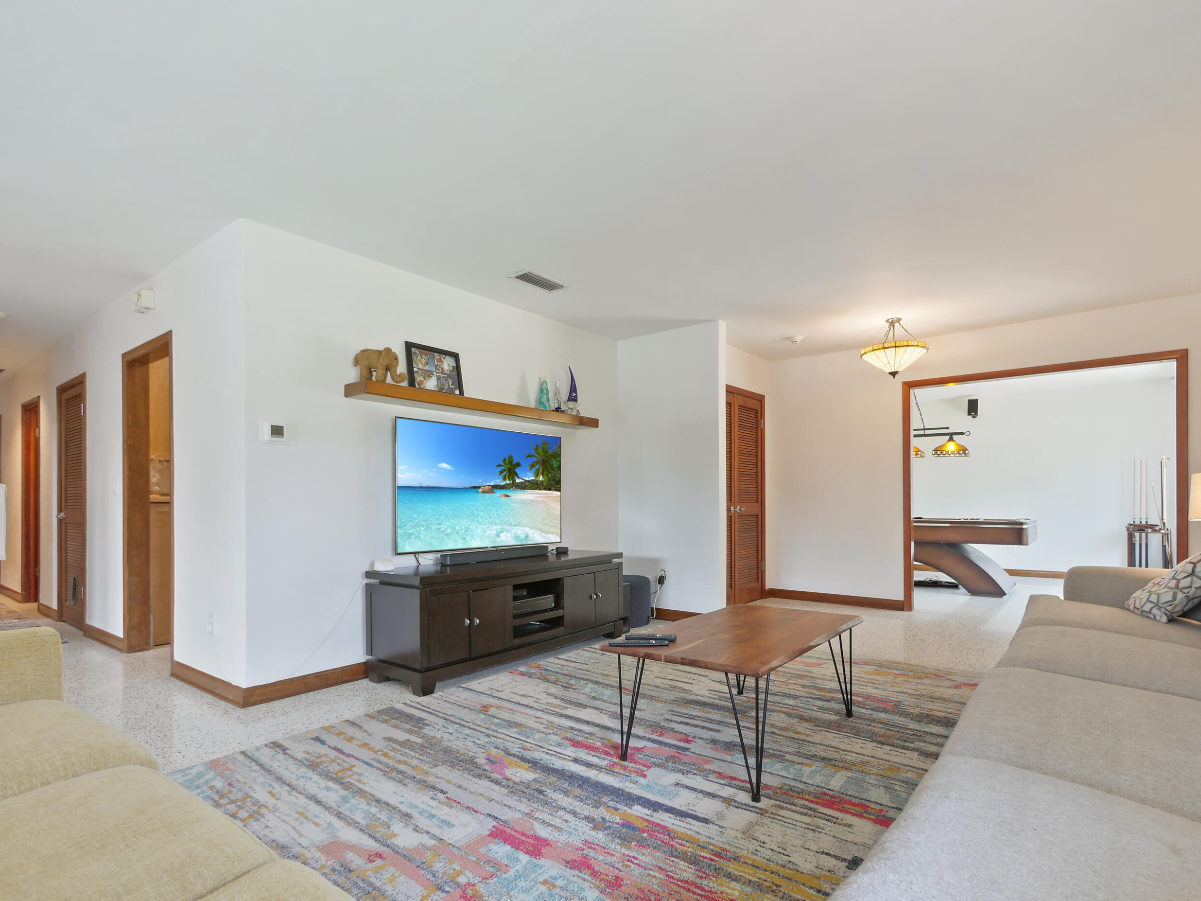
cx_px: 619
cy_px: 512
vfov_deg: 74.3
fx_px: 590
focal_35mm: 17
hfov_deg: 91.0
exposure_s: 1/25
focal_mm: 7
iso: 400
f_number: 4
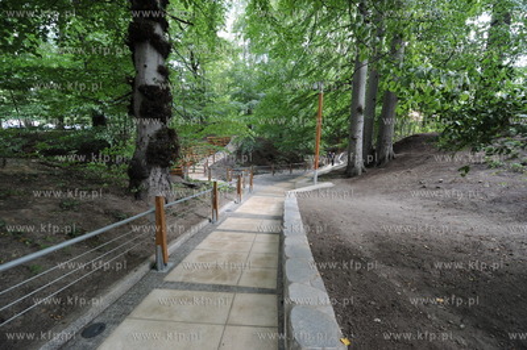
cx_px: 264
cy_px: 175
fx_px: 205
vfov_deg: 81.1
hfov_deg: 104.3
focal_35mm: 14
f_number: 4.5
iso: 500
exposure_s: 1/80
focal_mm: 14
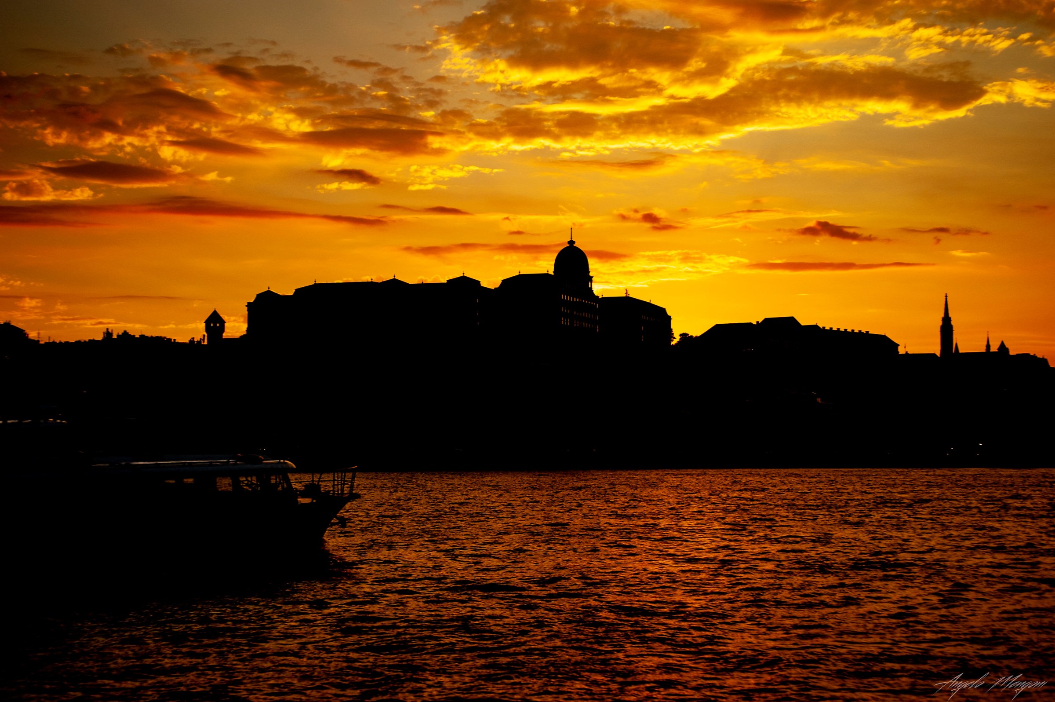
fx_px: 1815
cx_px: 528
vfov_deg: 21.9
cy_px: 351
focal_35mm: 62
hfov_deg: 32.4
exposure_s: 1/1600
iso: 160
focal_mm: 62
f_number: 4.5
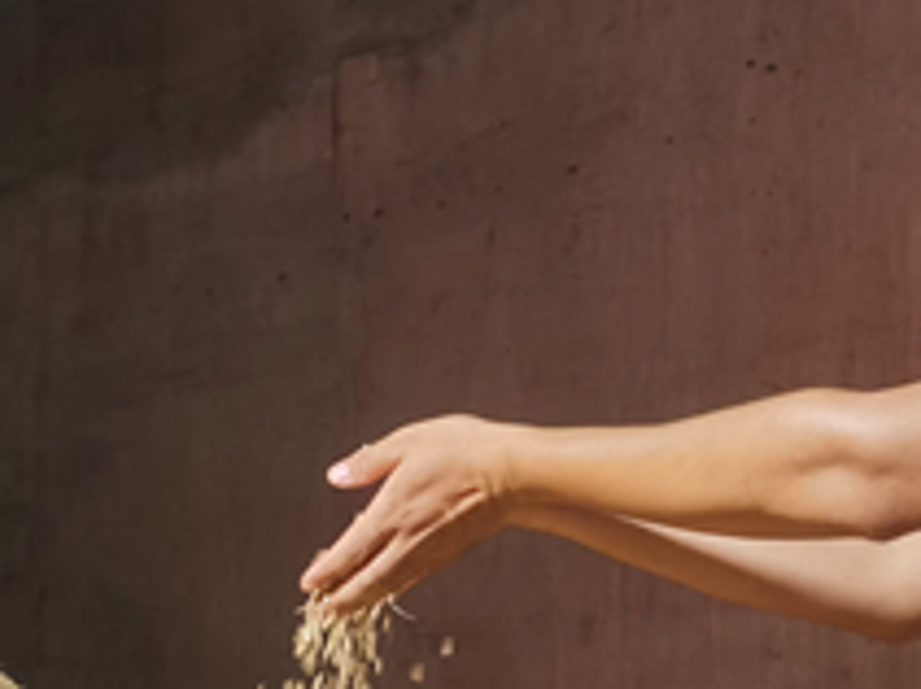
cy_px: 685
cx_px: 546
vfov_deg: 15.8
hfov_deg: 21.3
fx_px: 2446
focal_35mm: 92
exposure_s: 1/100
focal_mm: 5.56
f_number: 1.6
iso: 400
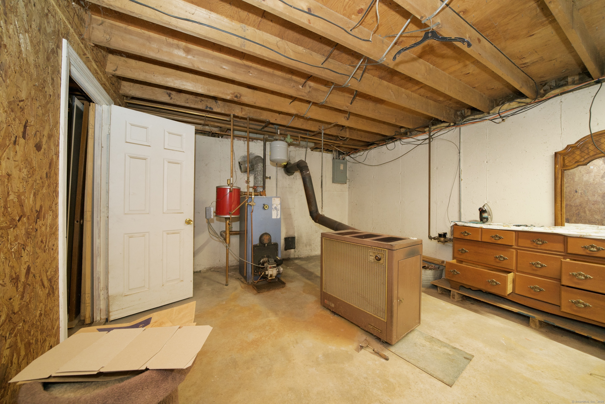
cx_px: 302
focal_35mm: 12
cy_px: 202
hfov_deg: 112.6
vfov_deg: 90.0
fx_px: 202
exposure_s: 1/60
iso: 3200
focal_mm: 12
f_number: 4
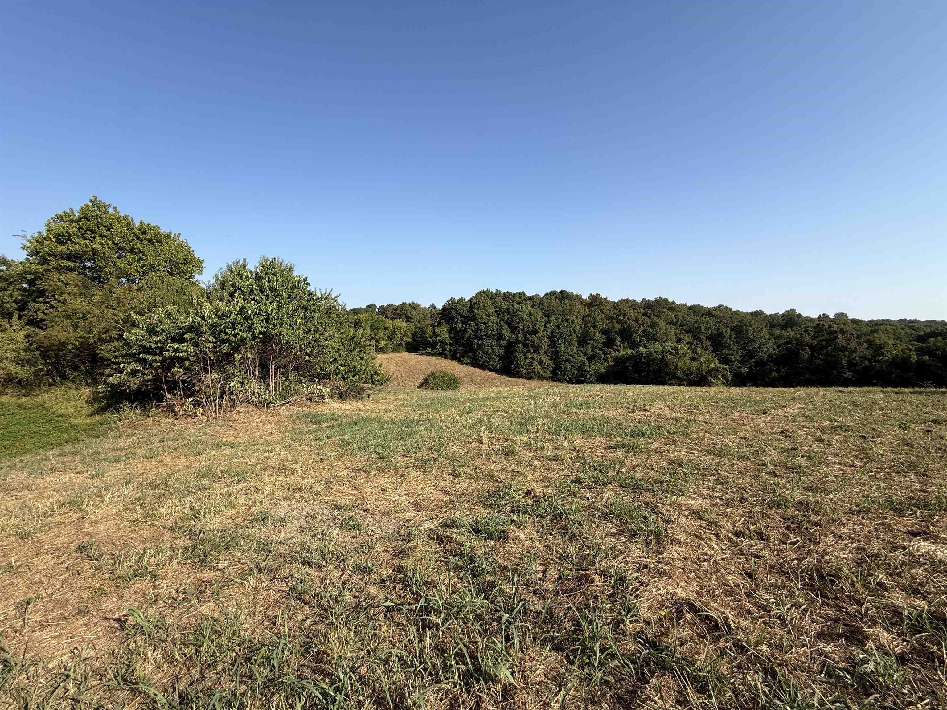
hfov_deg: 102.1
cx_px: 474
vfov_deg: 85.7
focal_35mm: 14
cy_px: 355
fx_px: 383
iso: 50
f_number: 2.2
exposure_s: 1/1534
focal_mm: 2.22
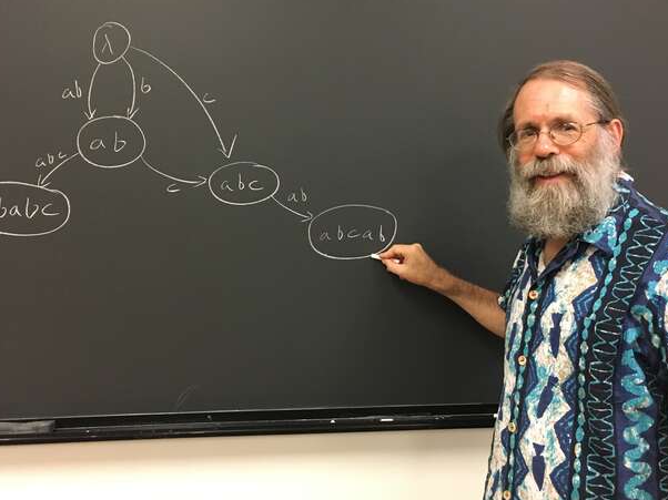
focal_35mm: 37
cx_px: 346
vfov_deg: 38.6
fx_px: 714
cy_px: 225
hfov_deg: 50.1
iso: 200
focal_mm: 4.15
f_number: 2.2
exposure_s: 1/24
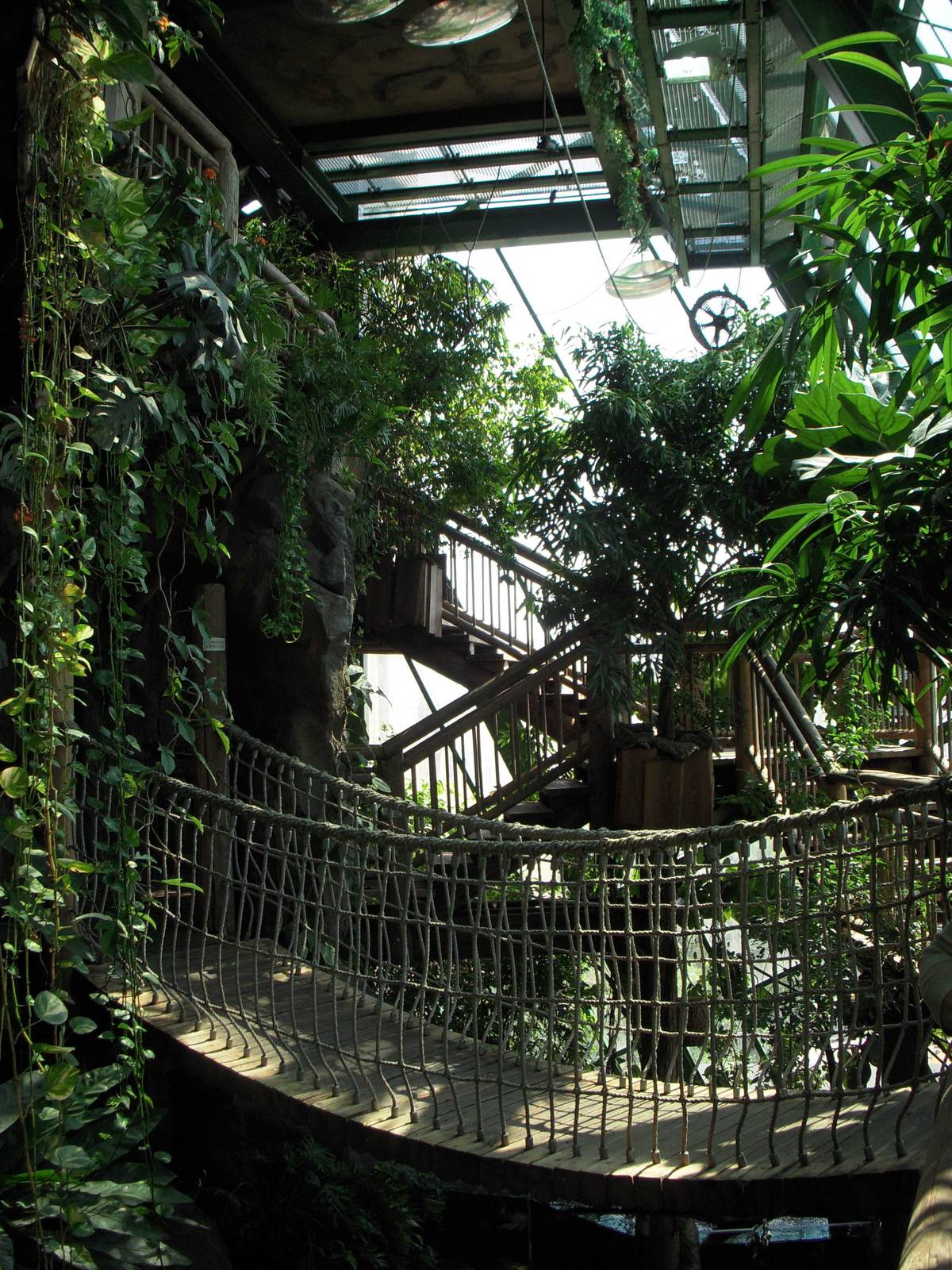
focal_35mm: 38
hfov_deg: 37.7
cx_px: 476
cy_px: 635
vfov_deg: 49.0
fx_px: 1393
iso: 100
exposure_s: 1/200
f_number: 3.3
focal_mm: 6.3
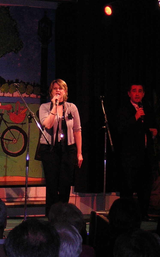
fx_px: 963
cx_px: 17
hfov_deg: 9.5
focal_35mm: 138
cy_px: 129
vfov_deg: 15.1
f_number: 4.4
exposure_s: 1/60.1
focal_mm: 12.6
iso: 400
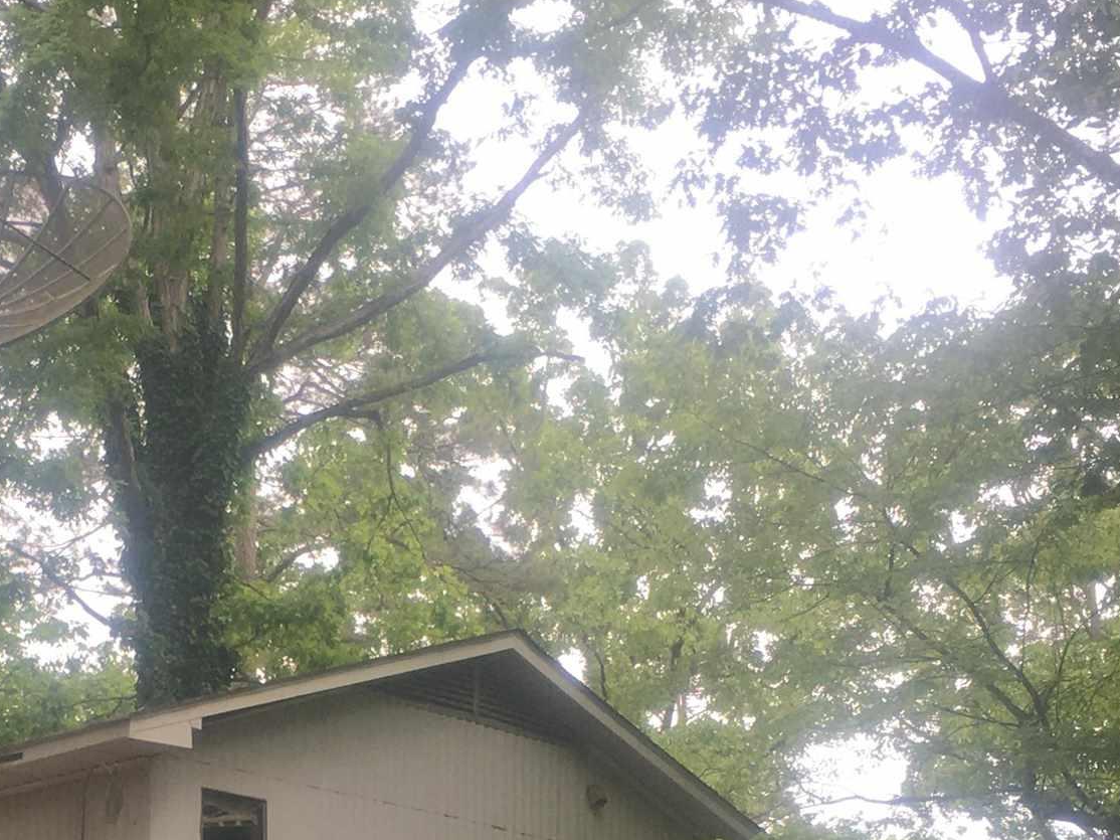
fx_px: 2588
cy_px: 913
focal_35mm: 80
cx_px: 218
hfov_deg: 24.0
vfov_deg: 17.8
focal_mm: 4.15
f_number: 2.2
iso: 25
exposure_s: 1/204
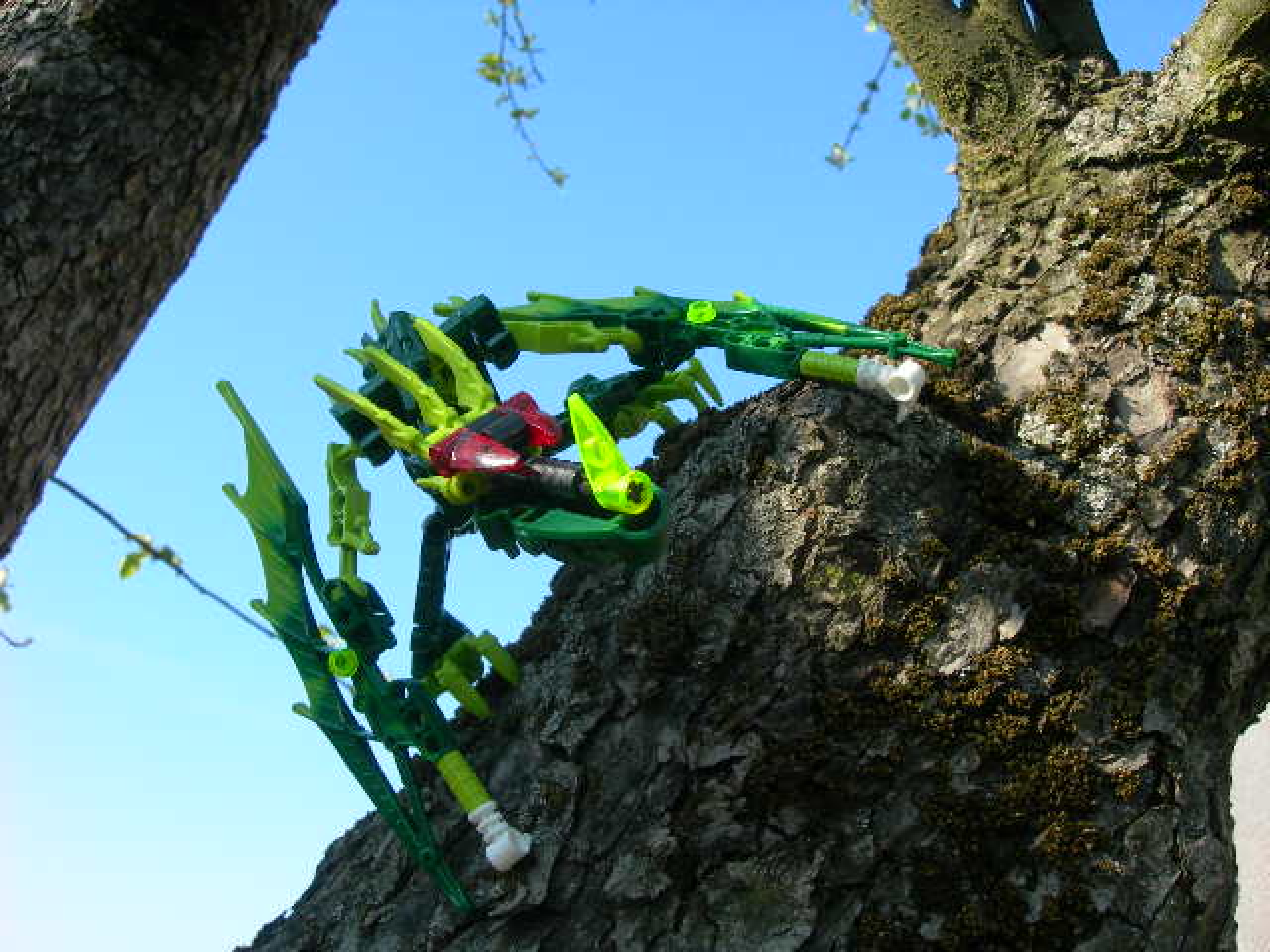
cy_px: 476
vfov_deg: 37.7
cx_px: 635
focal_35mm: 38
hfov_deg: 49.0
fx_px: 1394
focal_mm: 7.8
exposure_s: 1/163
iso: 50
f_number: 4.8
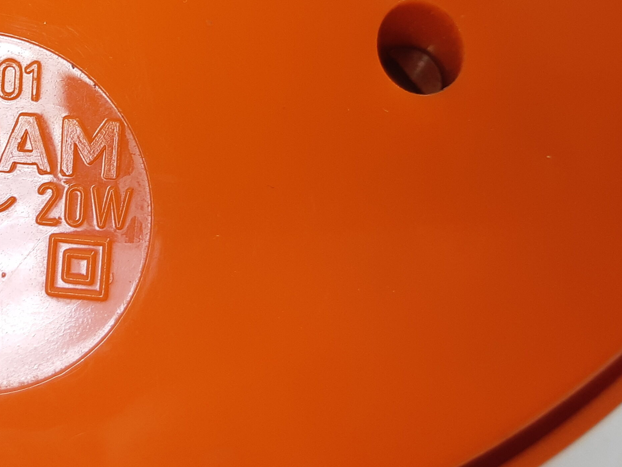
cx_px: 70
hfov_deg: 29.1
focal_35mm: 64
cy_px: 75
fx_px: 1150
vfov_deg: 22.5
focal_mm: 3.93
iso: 40
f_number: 1.7
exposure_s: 1/265
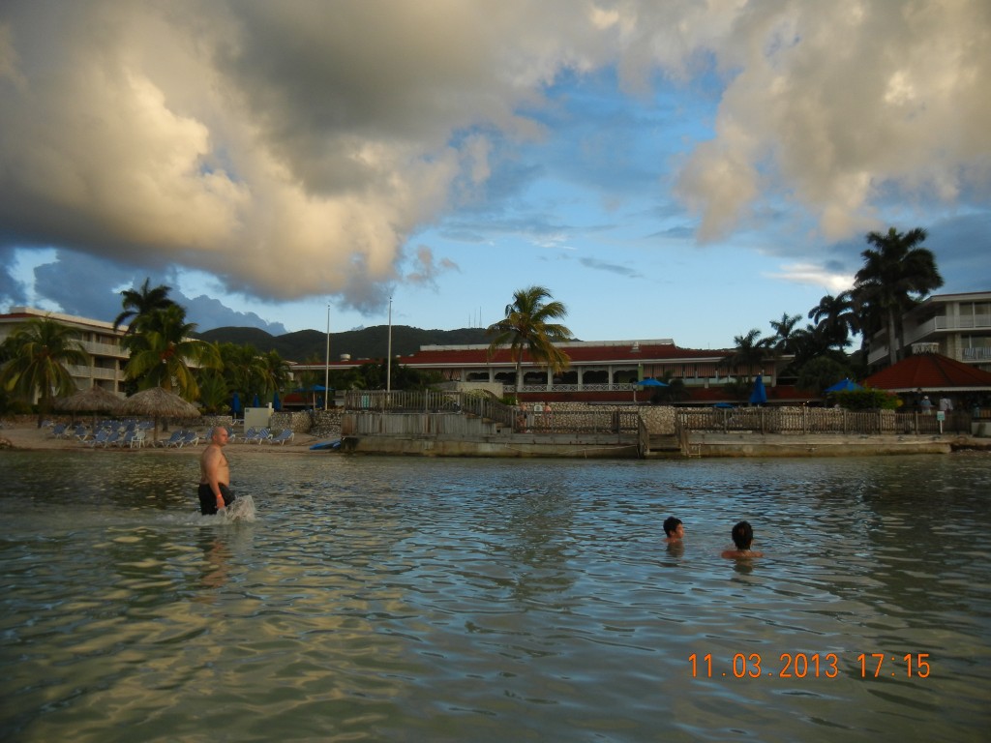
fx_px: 859
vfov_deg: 46.8
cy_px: 372
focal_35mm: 30
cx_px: 496
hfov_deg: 60.0
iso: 160
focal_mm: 5.4
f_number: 3.5
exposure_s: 1/249
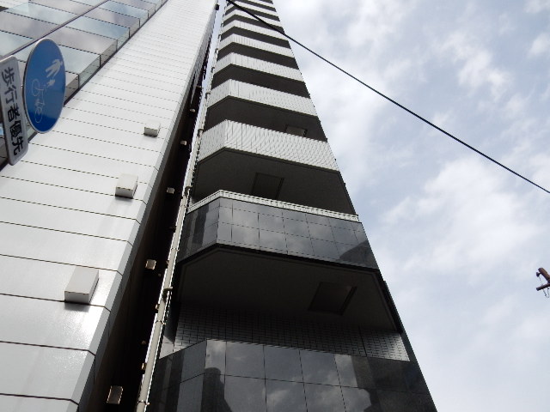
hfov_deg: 69.4
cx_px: 275
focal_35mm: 25
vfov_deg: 54.9
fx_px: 397
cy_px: 206
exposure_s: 1/1000
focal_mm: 4.5
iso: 125
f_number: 3.7
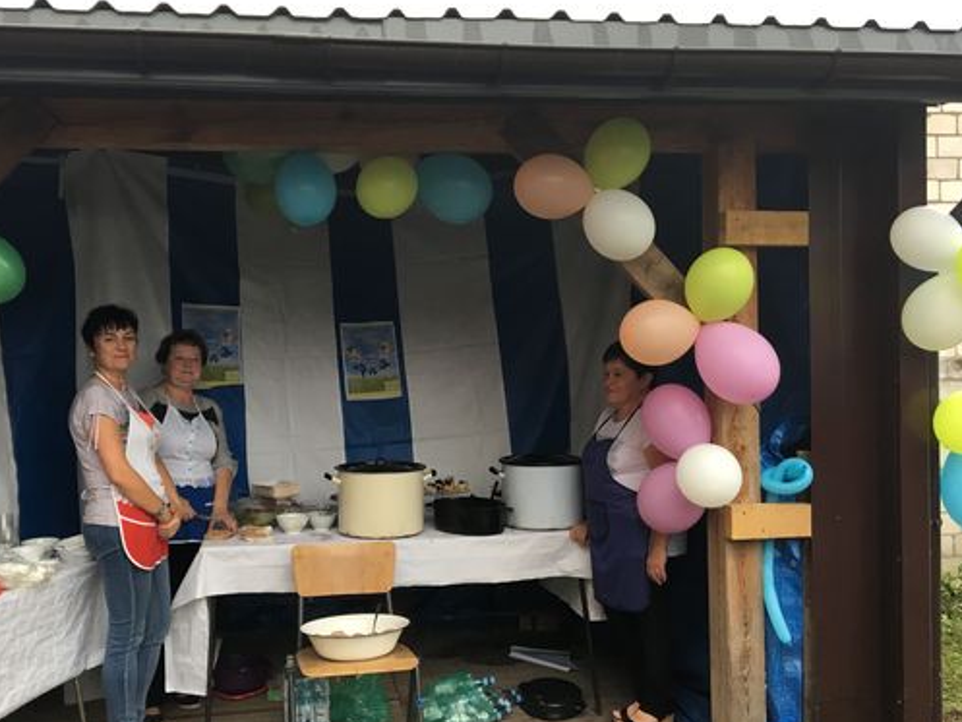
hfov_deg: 52.5
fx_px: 973
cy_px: 377
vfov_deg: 40.7
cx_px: 416
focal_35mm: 35
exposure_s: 1/33
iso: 25
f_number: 2.2
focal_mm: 4.15
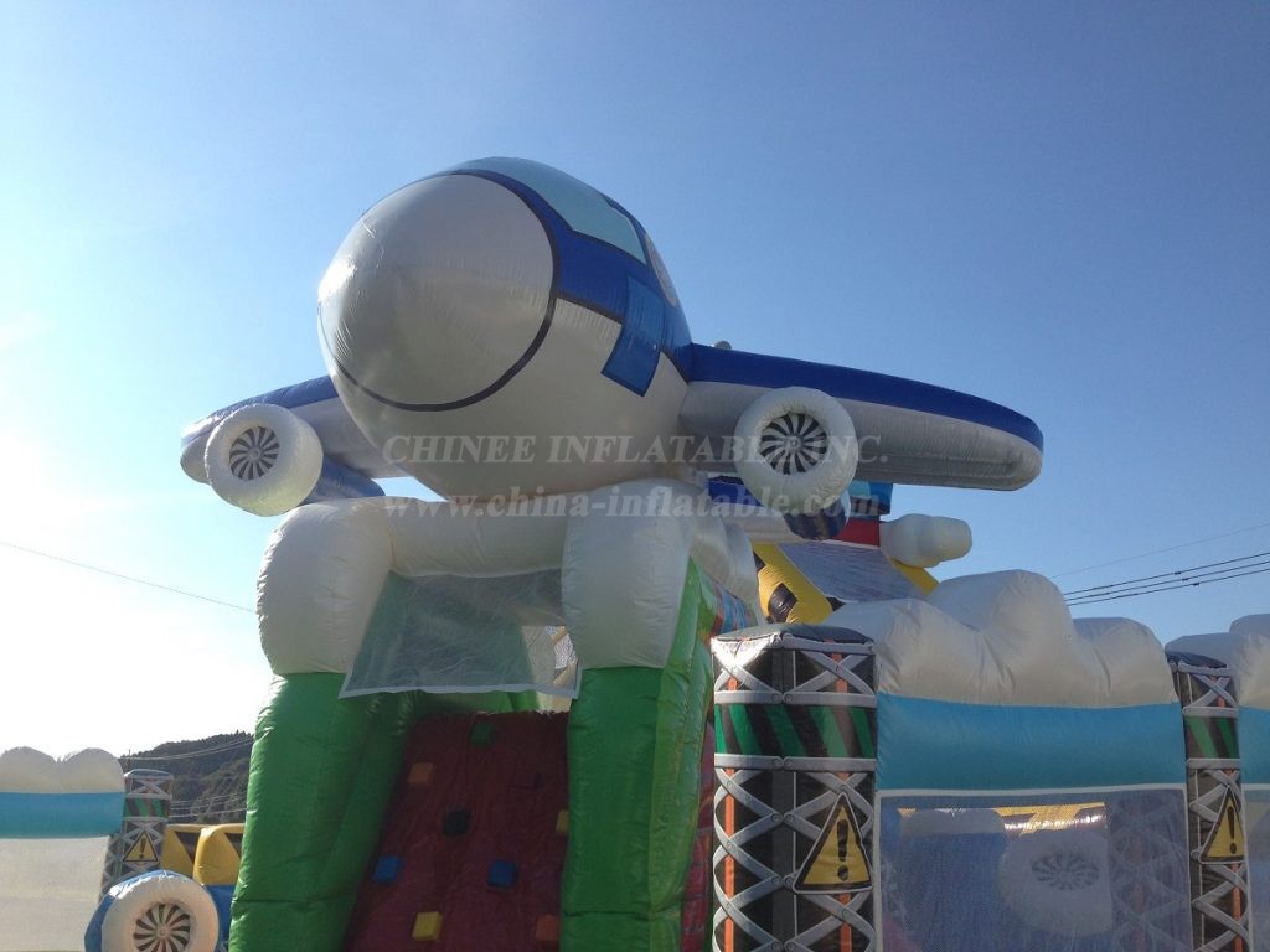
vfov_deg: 42.9
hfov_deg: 55.4
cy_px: 476
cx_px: 635
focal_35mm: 33
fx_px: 1211
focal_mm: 4.12
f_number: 2.4
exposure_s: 1/1595
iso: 50
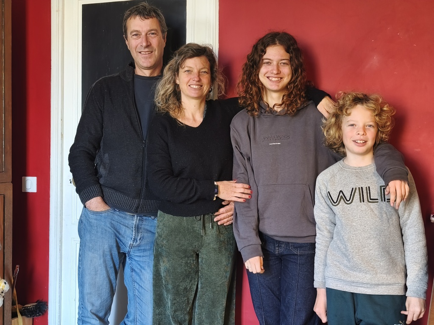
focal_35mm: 46
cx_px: 217
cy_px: 162
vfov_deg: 31.5
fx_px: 577
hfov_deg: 41.2
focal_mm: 6.18
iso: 800
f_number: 1.65
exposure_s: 1/50
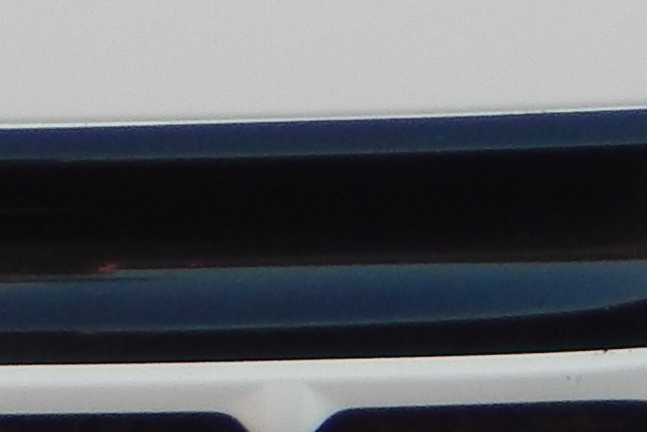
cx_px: -71
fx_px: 5986
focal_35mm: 333
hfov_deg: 6.2
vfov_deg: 4.0
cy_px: -696
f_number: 4.3
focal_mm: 8.1
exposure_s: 1/160
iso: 125
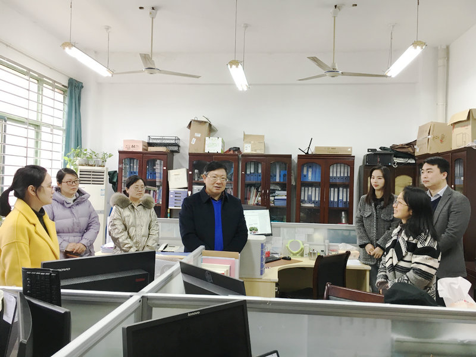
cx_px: 238
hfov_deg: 61.7
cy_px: 178
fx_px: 399
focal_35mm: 29
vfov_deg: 48.2
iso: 100
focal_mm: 4.15
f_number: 2.2
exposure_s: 1/33
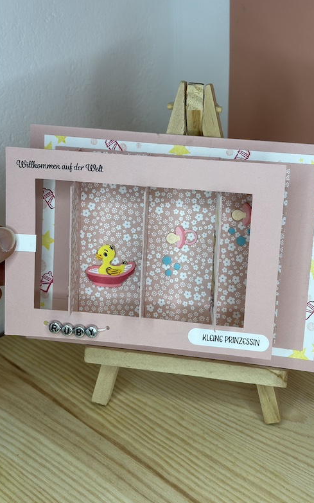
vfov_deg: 38.9
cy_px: 249
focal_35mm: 52
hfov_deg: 24.8
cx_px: 186
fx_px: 712
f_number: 1.78
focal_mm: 6.86
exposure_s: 1/233
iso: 50
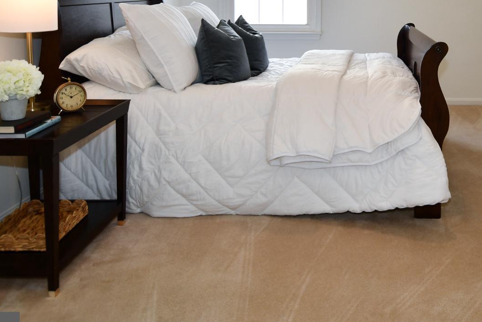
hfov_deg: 51.0
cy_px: 32
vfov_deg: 35.6
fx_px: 469
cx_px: 387
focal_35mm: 35
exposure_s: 1/100
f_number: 5
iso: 200
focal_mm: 12
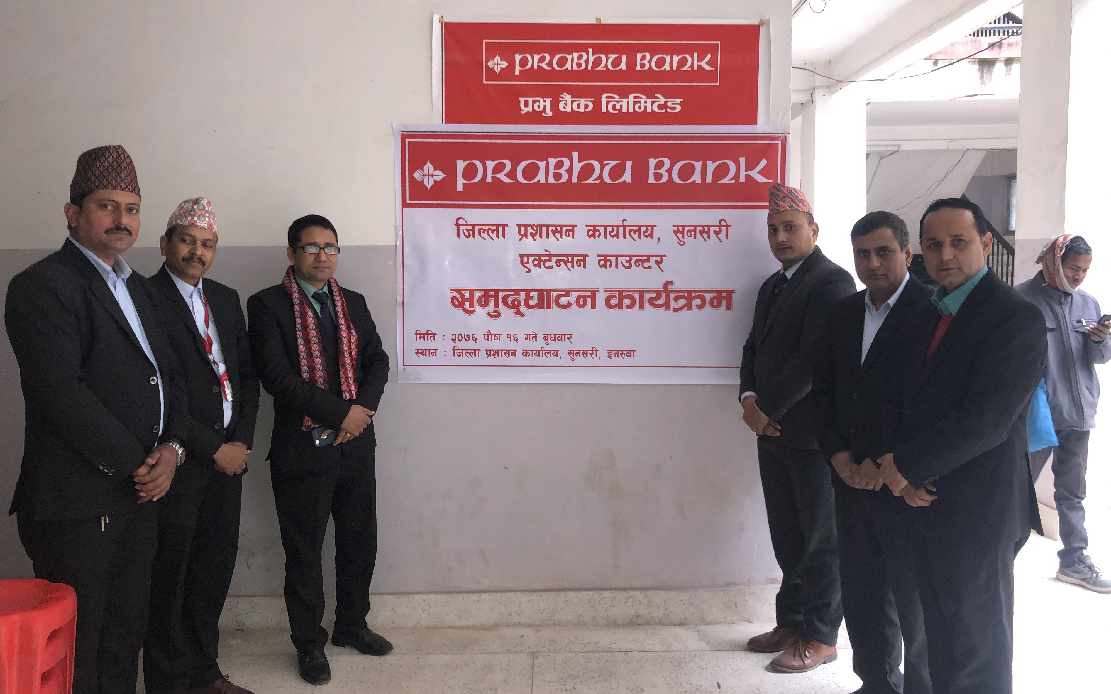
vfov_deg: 41.8
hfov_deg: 62.9
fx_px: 908
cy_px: 328
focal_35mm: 30
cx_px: 551
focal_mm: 3.99
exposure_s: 1/120
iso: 100
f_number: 1.8
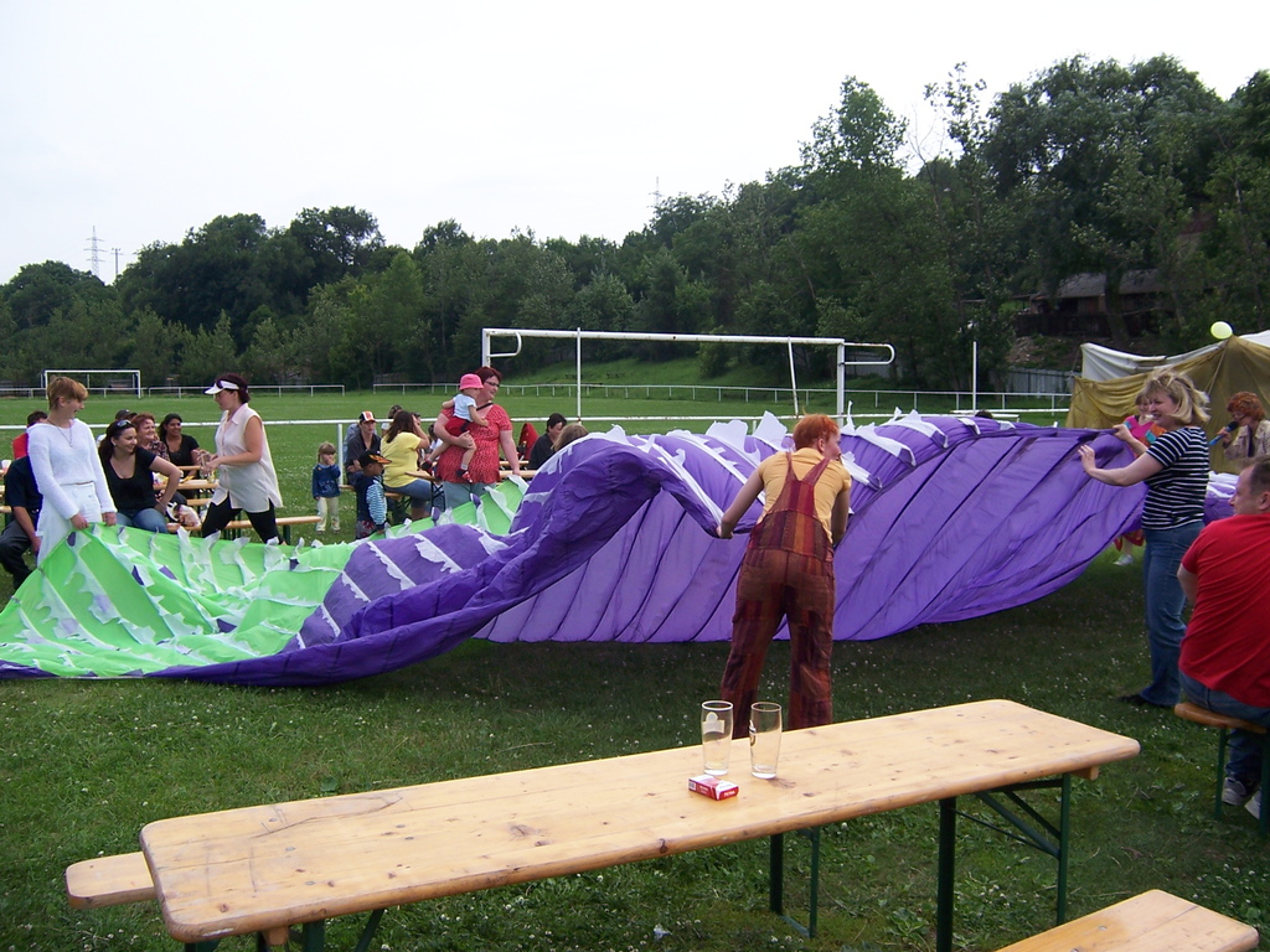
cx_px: 635
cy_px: 476
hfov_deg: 55.4
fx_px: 1211
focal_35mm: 33
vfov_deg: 42.9
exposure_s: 1/750
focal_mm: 5.5
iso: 80
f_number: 3.4
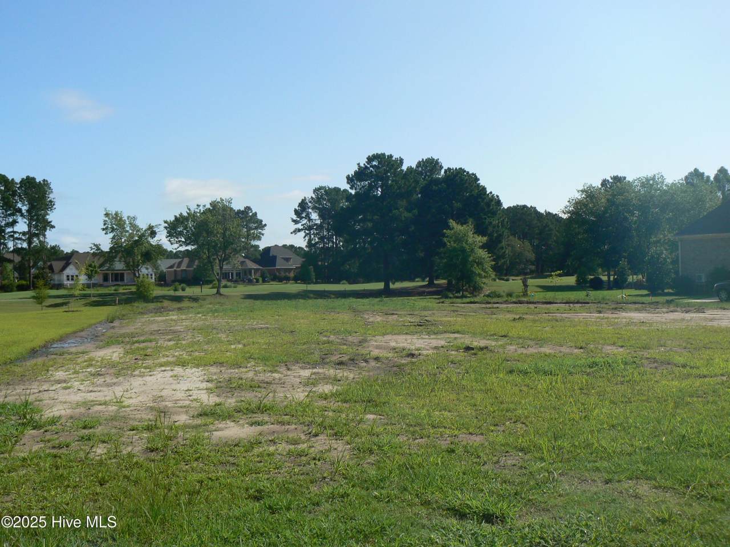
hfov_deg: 51.4
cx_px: 365
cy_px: 274
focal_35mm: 36
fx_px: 759
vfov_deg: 39.7
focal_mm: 6
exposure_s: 1/400
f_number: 7.1
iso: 80
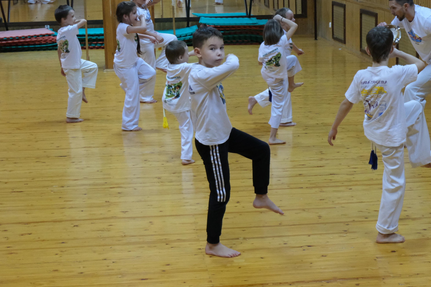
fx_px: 922
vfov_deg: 17.7
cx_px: 264
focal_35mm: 77
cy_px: 106
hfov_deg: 26.3
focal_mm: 39.6
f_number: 5.6
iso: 6400
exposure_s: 1/160
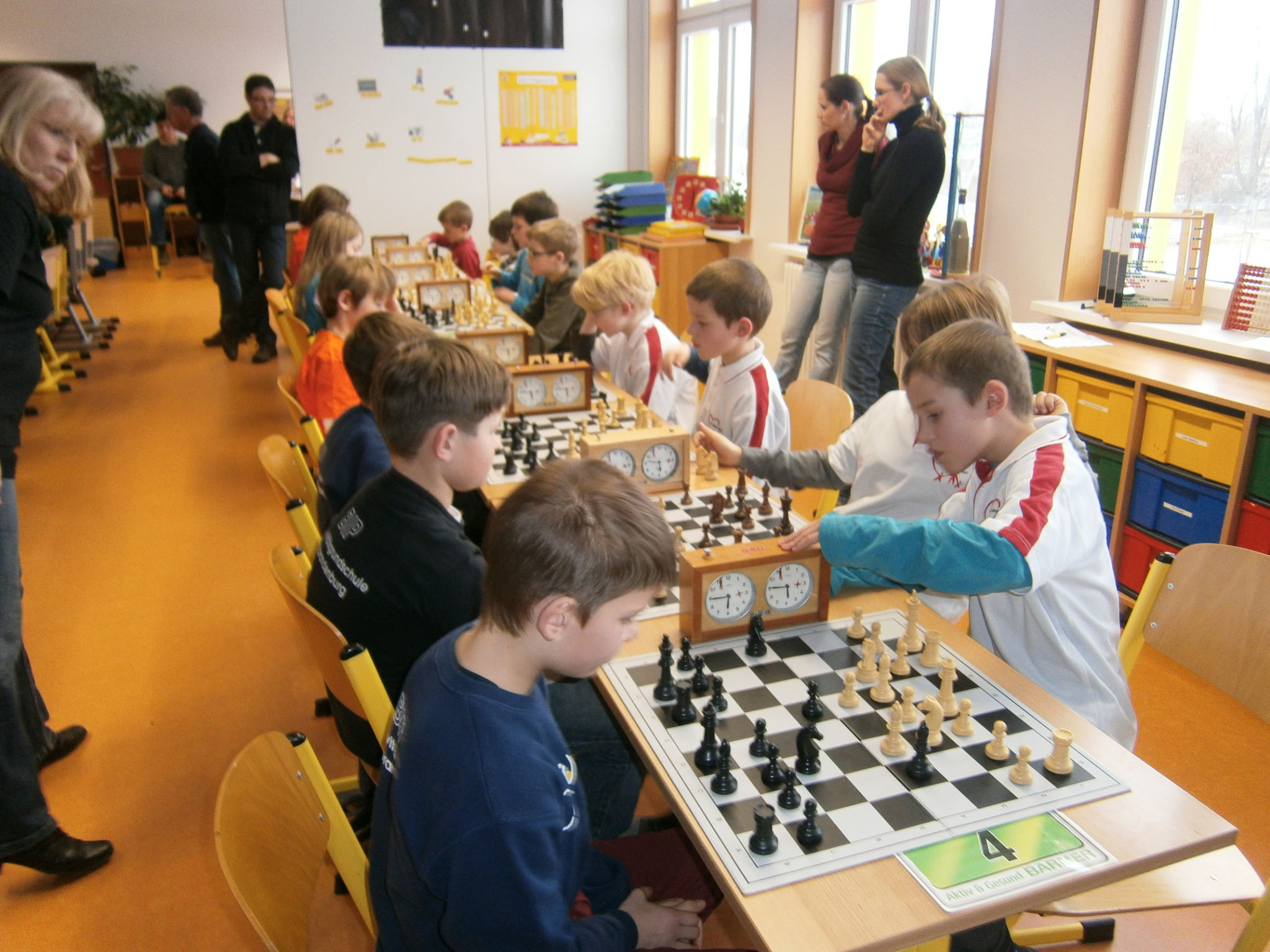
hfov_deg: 67.3
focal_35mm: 26
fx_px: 954
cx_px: 635
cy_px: 476
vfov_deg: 53.1
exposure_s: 1/30
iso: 125
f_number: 2.8
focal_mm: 4.7
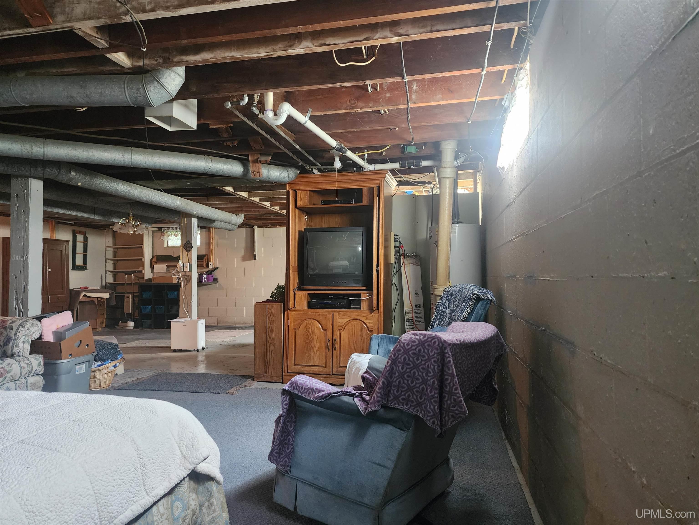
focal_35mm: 23
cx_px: 350
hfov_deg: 73.9
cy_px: 262
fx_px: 464
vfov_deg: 58.9
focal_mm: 6.4
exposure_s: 1/30
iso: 640
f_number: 1.8
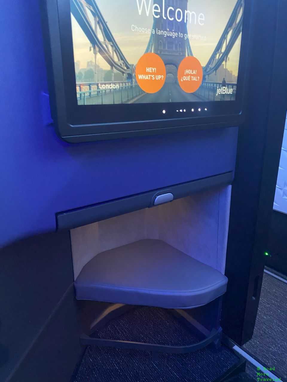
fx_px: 287
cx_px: 144
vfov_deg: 67.3
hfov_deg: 53.1
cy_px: 191
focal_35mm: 26
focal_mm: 4.25
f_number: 1.8
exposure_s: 1/28
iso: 800
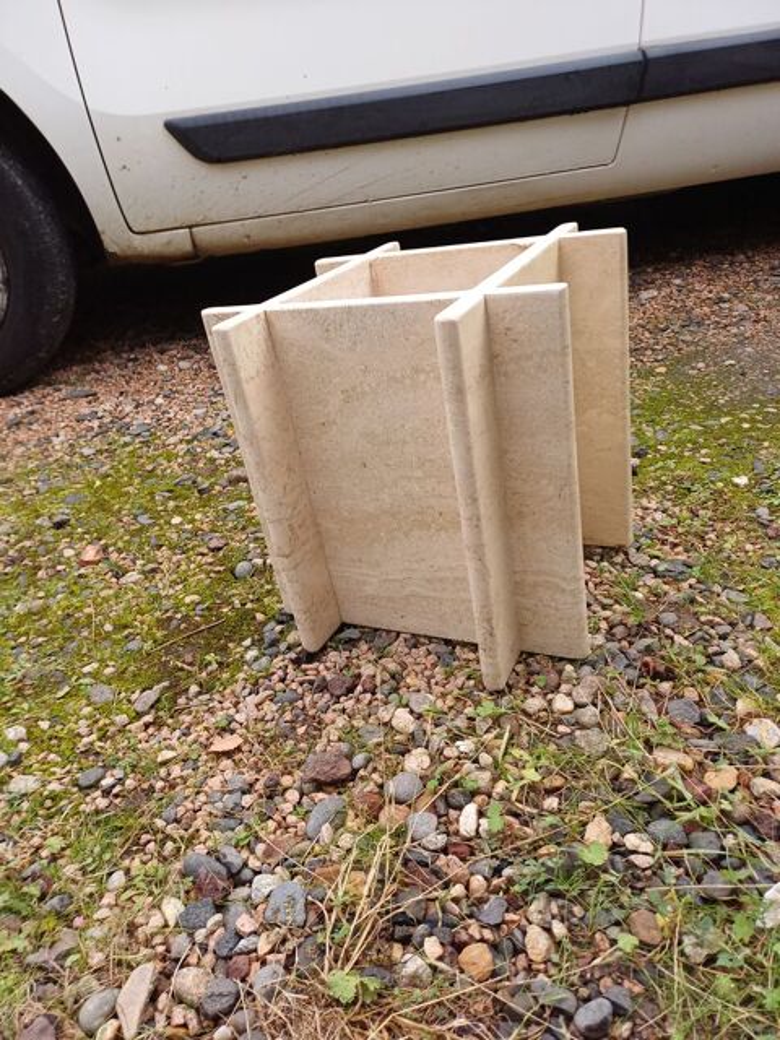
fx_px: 751
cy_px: 520
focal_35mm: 25
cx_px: 390
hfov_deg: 54.9
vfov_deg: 69.4
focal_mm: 4.65
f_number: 1.8
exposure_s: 1/100
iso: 50
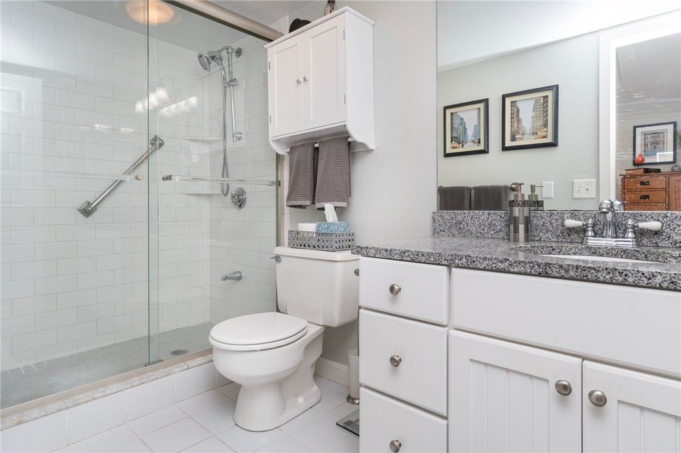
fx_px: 378
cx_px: 340
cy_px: 226
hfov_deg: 84.0
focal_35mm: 20
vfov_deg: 61.9
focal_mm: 20
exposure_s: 1/125
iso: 400
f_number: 7.1
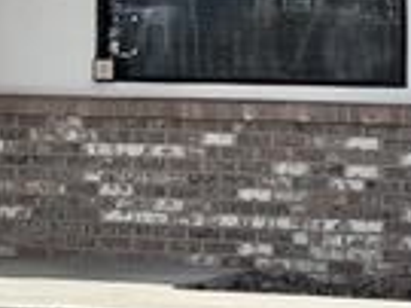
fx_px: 3784
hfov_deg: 6.2
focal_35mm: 319
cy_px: -110
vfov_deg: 4.6
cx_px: -152
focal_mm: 9
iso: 32
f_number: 2.8
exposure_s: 1/573
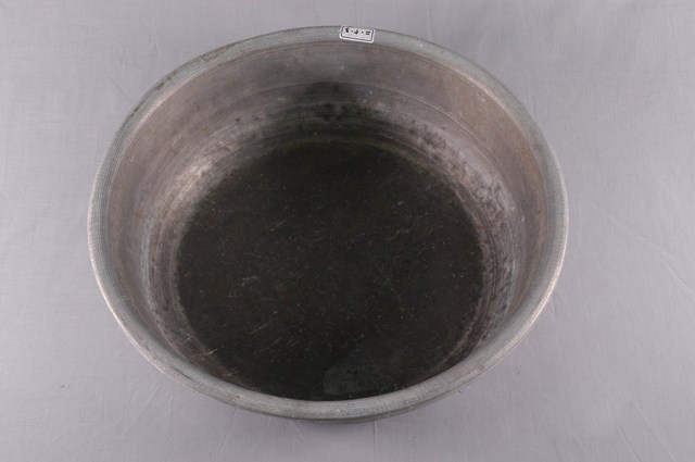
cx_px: 348
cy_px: 231
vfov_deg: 26.4
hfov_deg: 38.9
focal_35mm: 51
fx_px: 983
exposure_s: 1/4
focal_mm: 34
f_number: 10
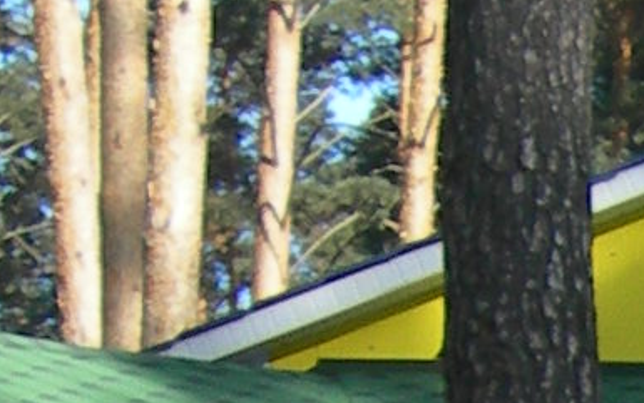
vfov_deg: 3.8
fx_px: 5636
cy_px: 1669
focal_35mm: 321
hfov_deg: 6.1
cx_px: 1750
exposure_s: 1/368
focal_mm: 7.8
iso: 50
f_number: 2.8
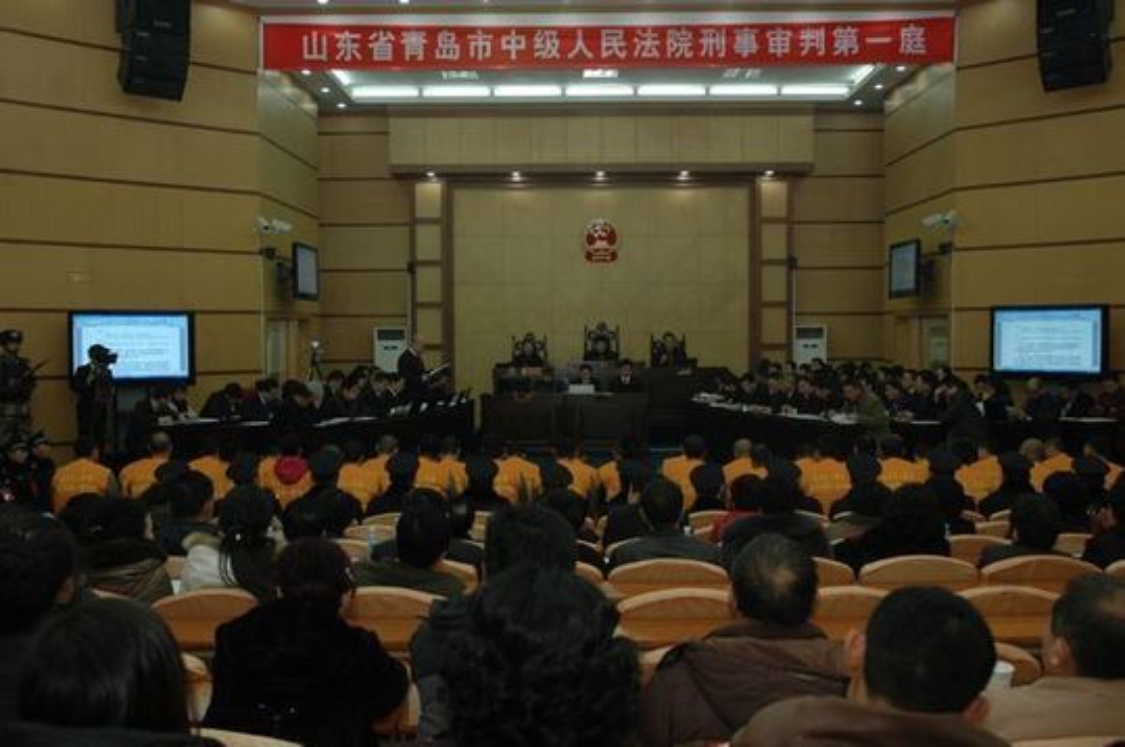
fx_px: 1124
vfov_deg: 36.8
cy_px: 374
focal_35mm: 36
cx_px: 562
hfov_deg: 53.2
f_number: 5
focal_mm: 24
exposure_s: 1/60
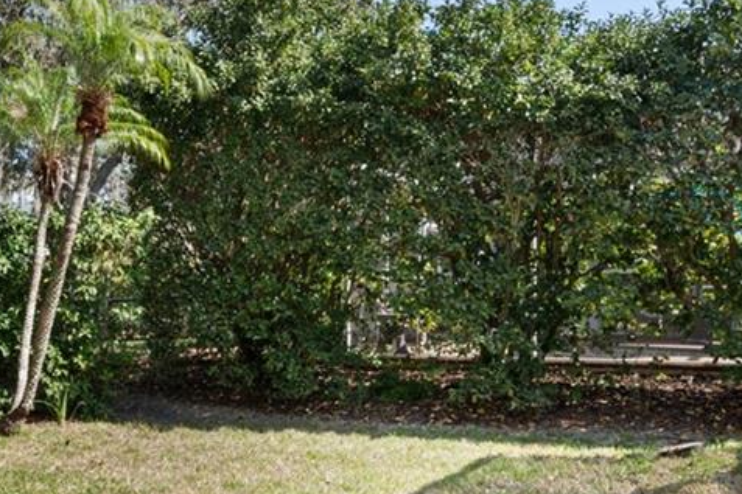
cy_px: 293
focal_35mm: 47
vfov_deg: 28.6
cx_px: 132
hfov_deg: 40.0
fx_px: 969
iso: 250
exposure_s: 1/250
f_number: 9
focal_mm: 14
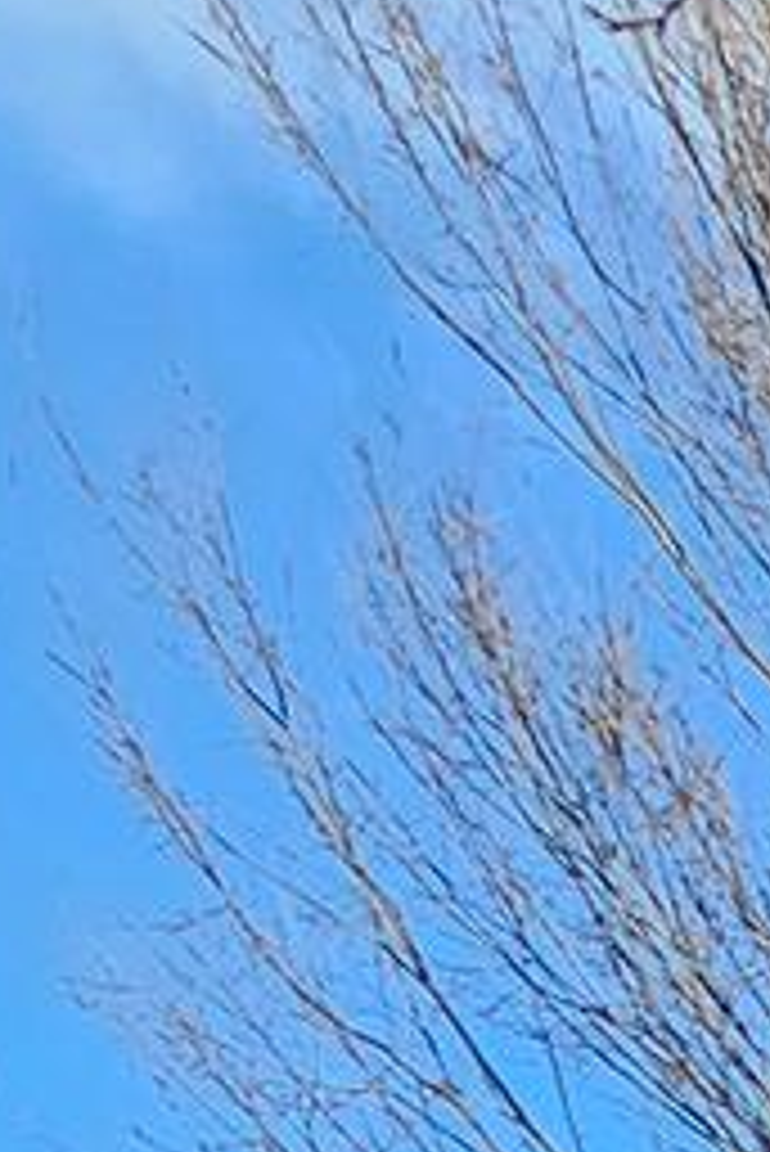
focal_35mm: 108
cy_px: 3384
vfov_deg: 11.5
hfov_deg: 7.1
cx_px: 3467
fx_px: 3460
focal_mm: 2.2
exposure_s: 1/458
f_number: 2.2
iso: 50
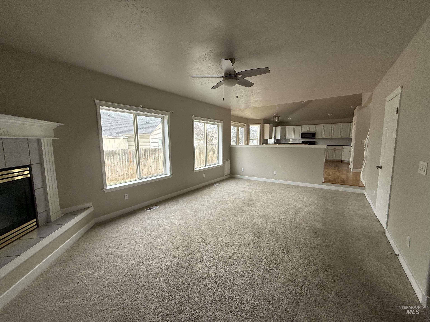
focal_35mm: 14
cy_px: 161
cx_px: 215
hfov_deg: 102.1
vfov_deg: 85.7
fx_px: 174
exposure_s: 1/165
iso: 64
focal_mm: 2.22
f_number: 2.2
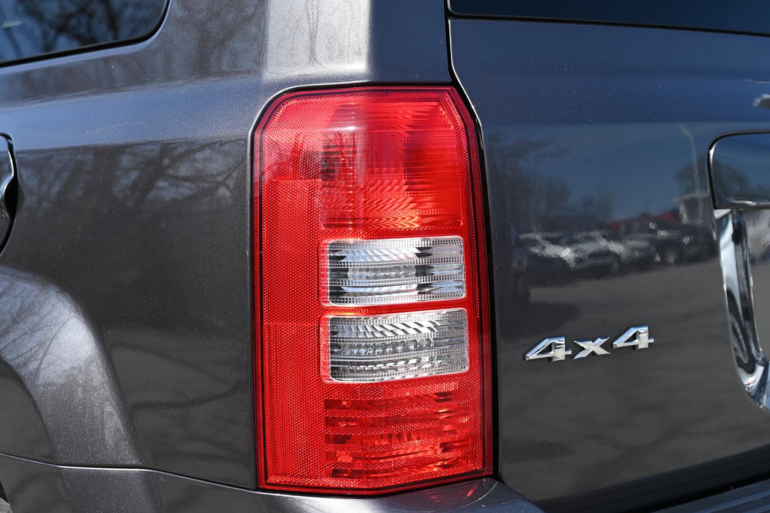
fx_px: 1112
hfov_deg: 38.2
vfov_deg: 26.0
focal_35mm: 52
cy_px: 256
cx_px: 385
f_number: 5.6
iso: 110
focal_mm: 52
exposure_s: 1/250
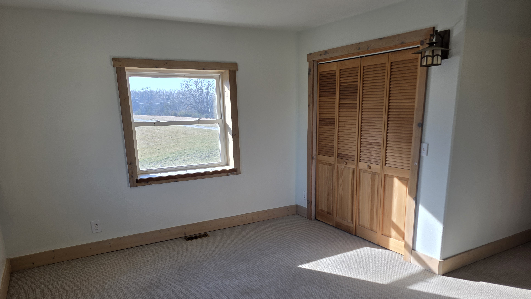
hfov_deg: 71.9
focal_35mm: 26
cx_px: 264
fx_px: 366
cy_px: 189
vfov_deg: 44.0
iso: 32
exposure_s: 1/180
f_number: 1.7
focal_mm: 6.3
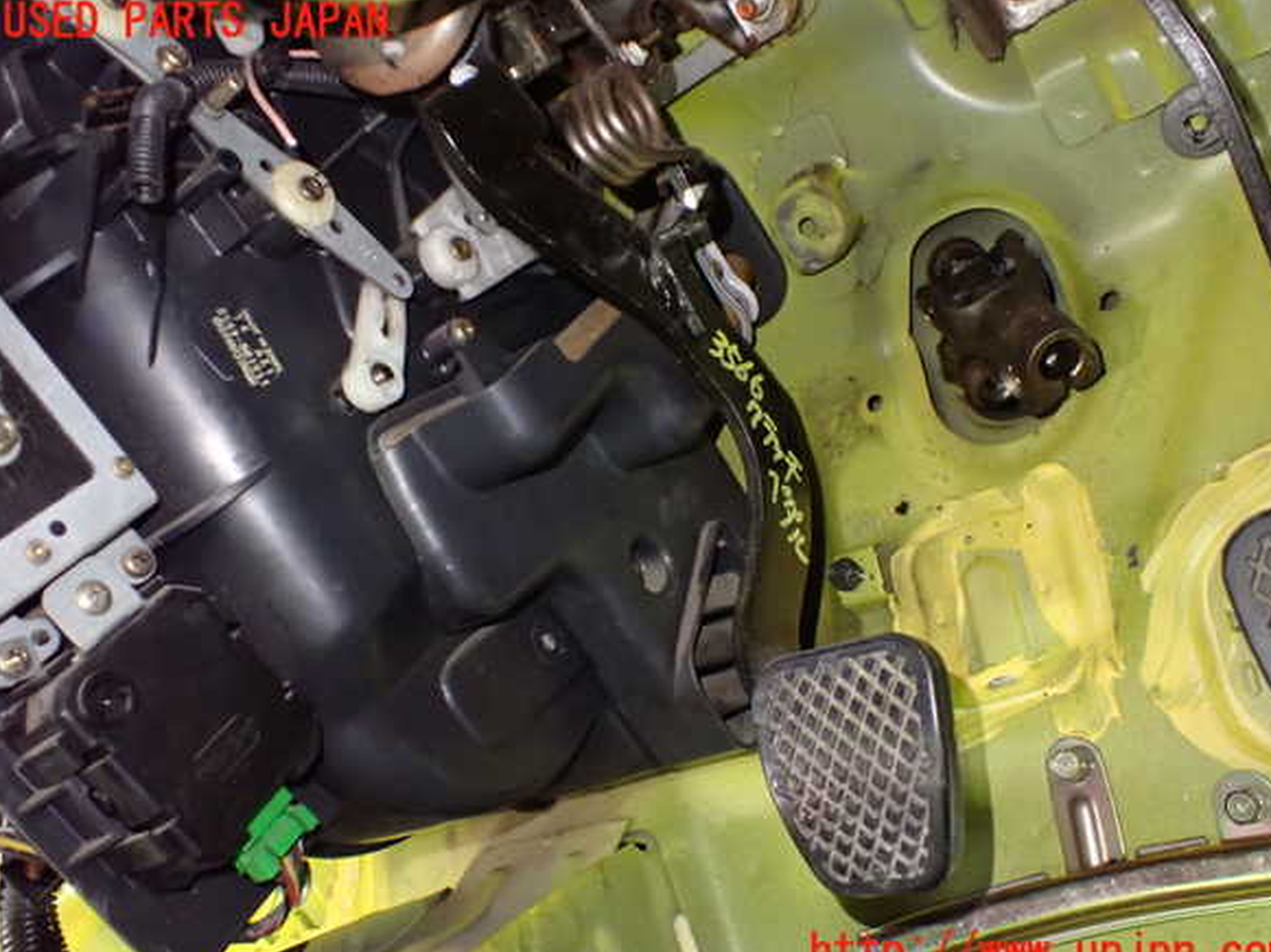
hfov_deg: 58.4
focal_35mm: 31
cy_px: 488
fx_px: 1138
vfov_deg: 45.4
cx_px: 648
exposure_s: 1/30
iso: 1250
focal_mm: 5.4
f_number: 2.3
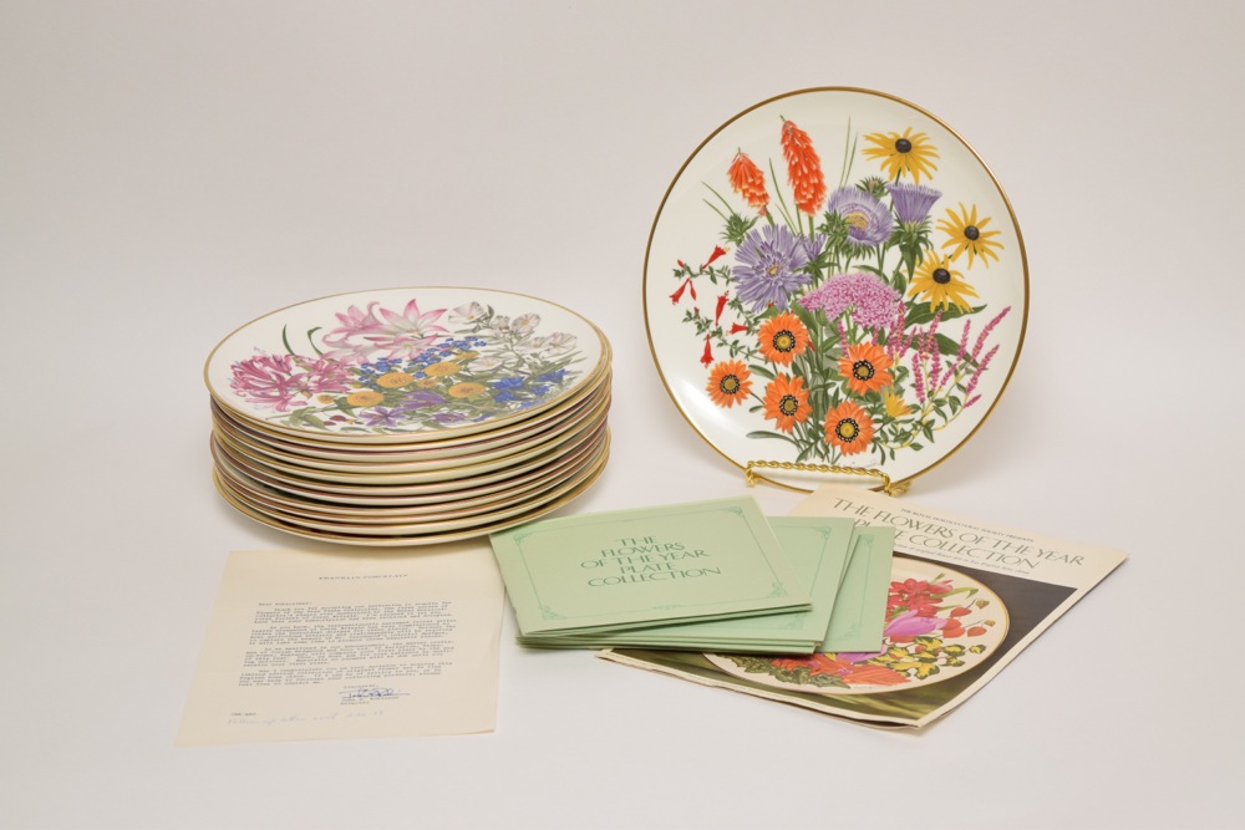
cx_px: 622
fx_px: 2853
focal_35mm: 82
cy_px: 415
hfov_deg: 24.6
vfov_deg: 16.6
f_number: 5.6
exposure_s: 1/200
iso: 800
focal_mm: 55
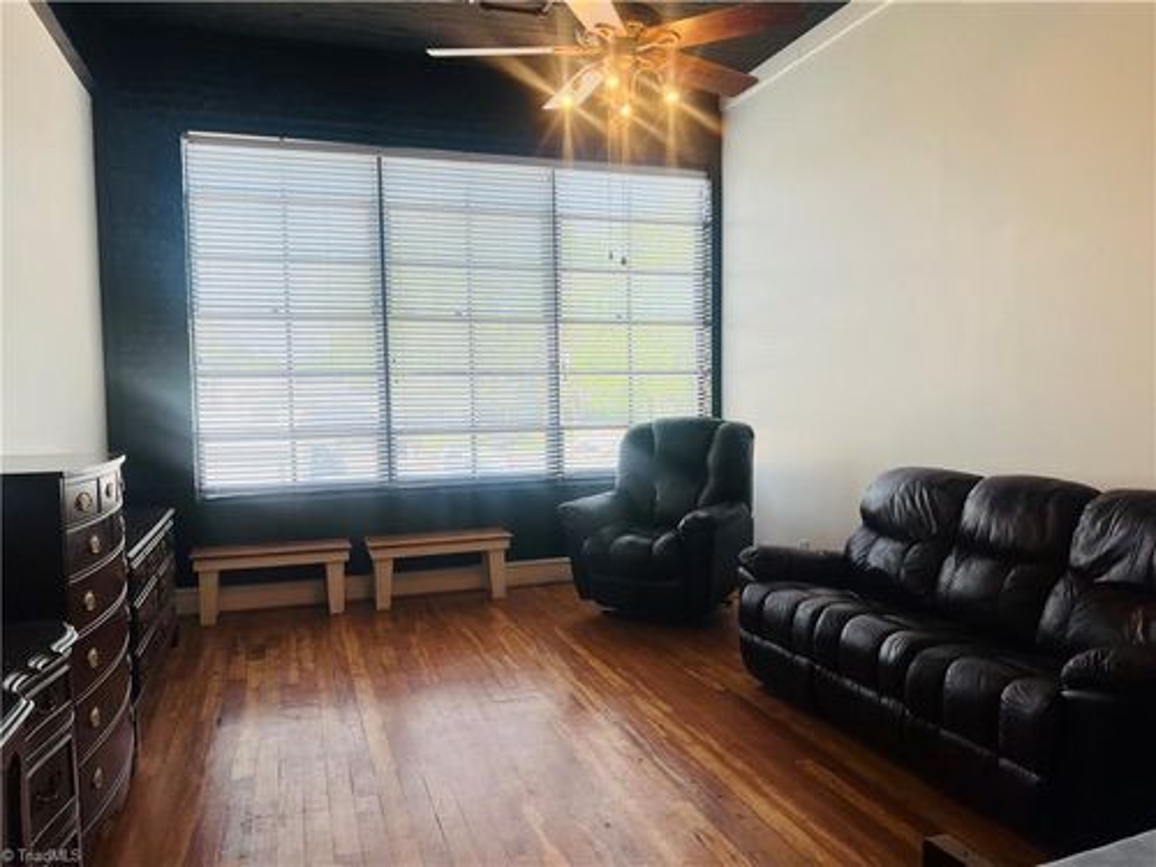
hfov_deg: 67.3
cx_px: 578
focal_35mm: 26
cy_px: 434
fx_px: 868
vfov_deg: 53.1
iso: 40
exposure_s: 1/177
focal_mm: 5.7
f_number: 1.5
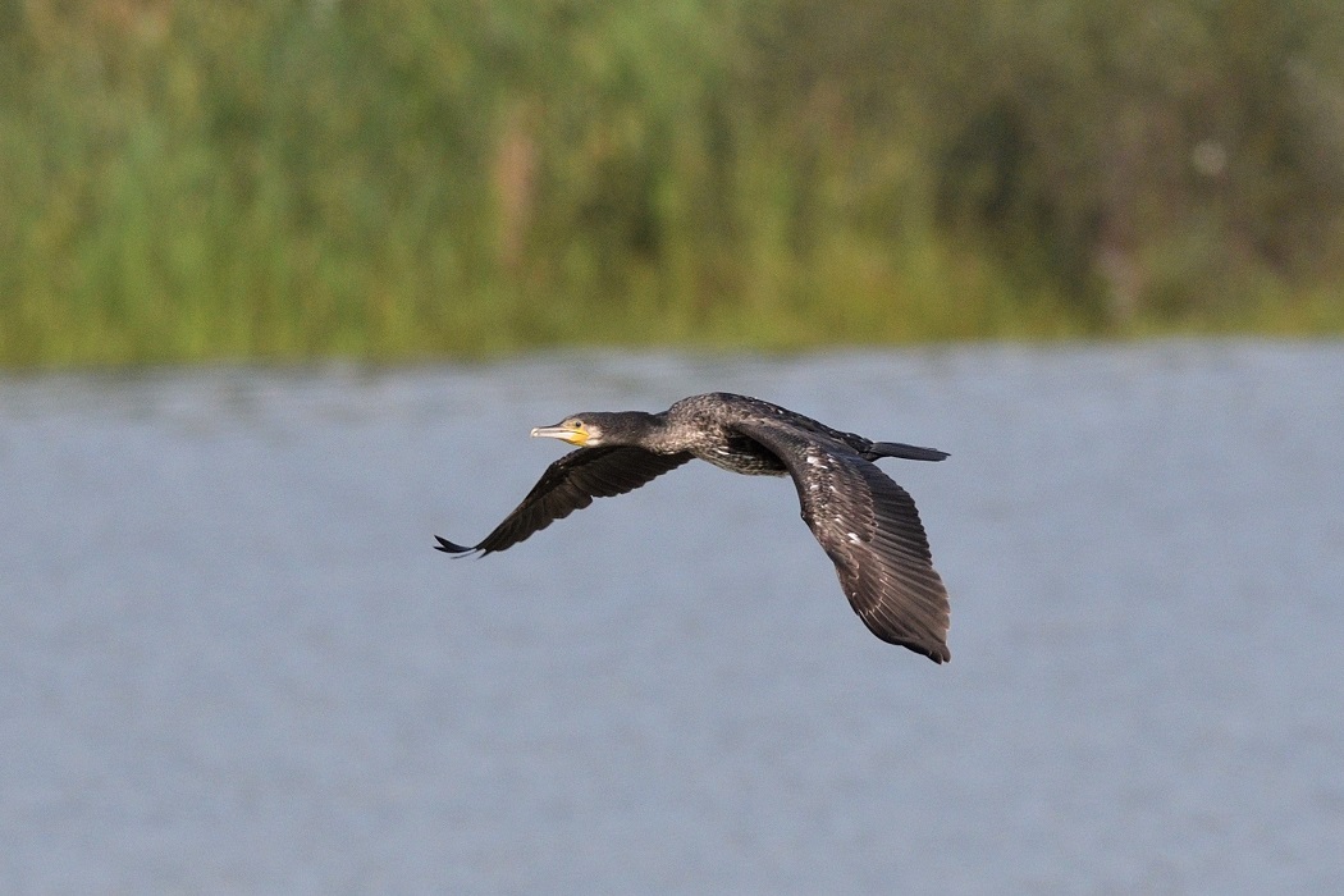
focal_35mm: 1000
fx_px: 37330
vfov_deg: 1.4
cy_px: 448
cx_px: 672
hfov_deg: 2.1
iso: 560
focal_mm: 500
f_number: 7.1
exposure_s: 1/2500
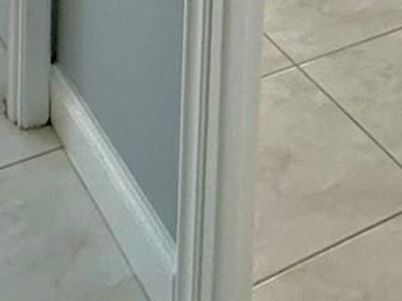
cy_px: -422
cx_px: 196
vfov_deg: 13.9
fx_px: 871
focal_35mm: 75
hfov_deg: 26.0
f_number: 2.2
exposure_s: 1/72
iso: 400
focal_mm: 2.22
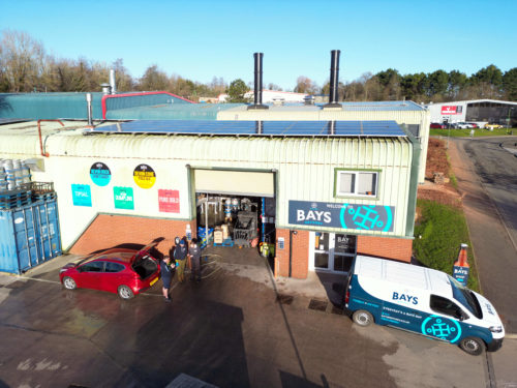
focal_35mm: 24
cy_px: 194
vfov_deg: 56.8
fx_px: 358
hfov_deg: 71.6
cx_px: 258
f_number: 1.7
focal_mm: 6.7
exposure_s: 1/100
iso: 100
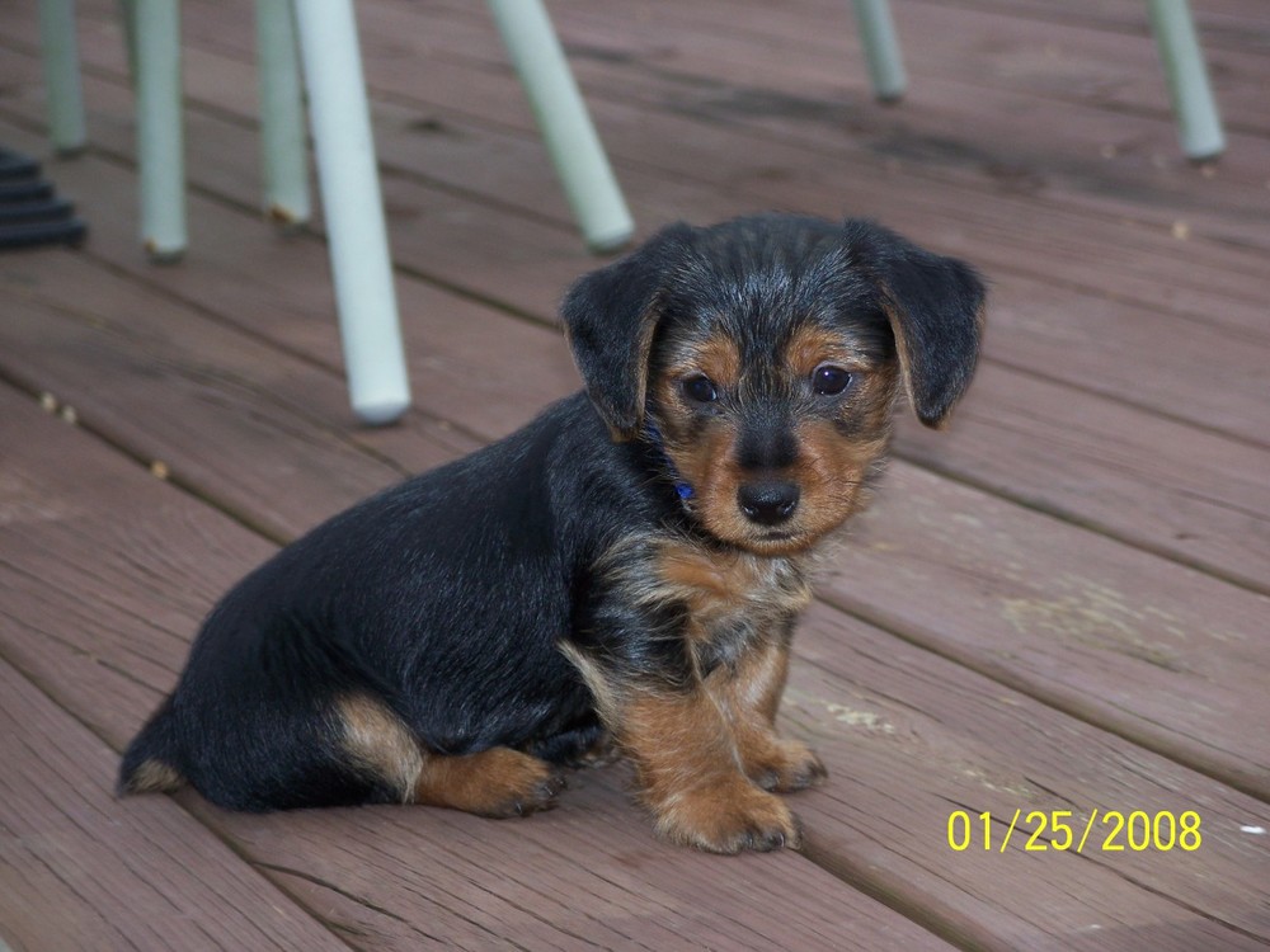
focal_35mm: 133
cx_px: 635
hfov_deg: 14.8
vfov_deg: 11.1
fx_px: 4880
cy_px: 476
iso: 125
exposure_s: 1/160
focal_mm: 28
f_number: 4
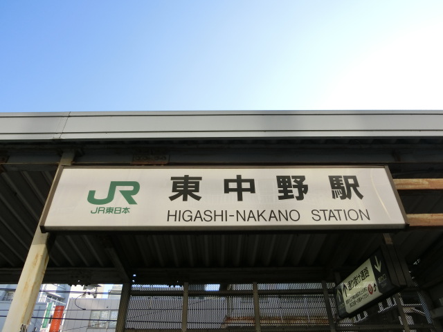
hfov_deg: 69.4
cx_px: 222
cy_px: 166
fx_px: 320
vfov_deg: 54.9
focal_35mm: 25
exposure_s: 1/500
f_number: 3.5
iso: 80
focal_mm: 4.5
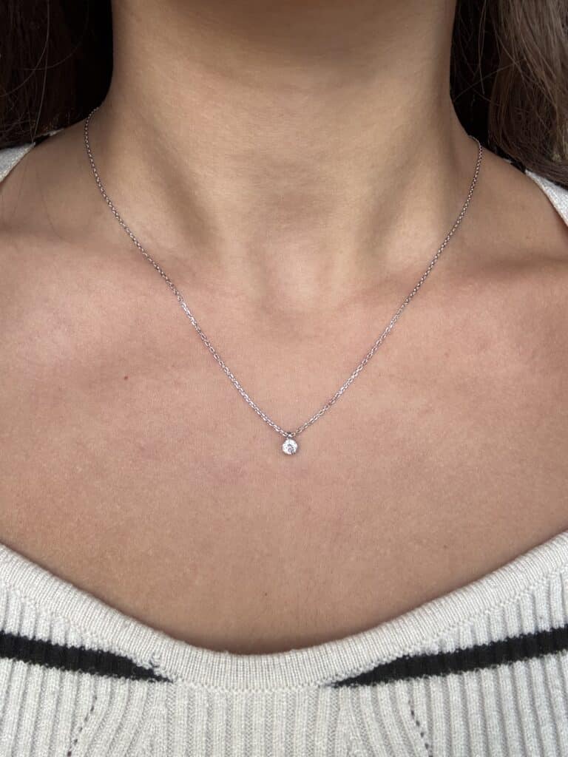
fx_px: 656
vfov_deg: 60.0
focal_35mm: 30
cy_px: 378
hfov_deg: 46.8
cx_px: 284
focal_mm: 2.69
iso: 100
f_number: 1.9
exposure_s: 1/60
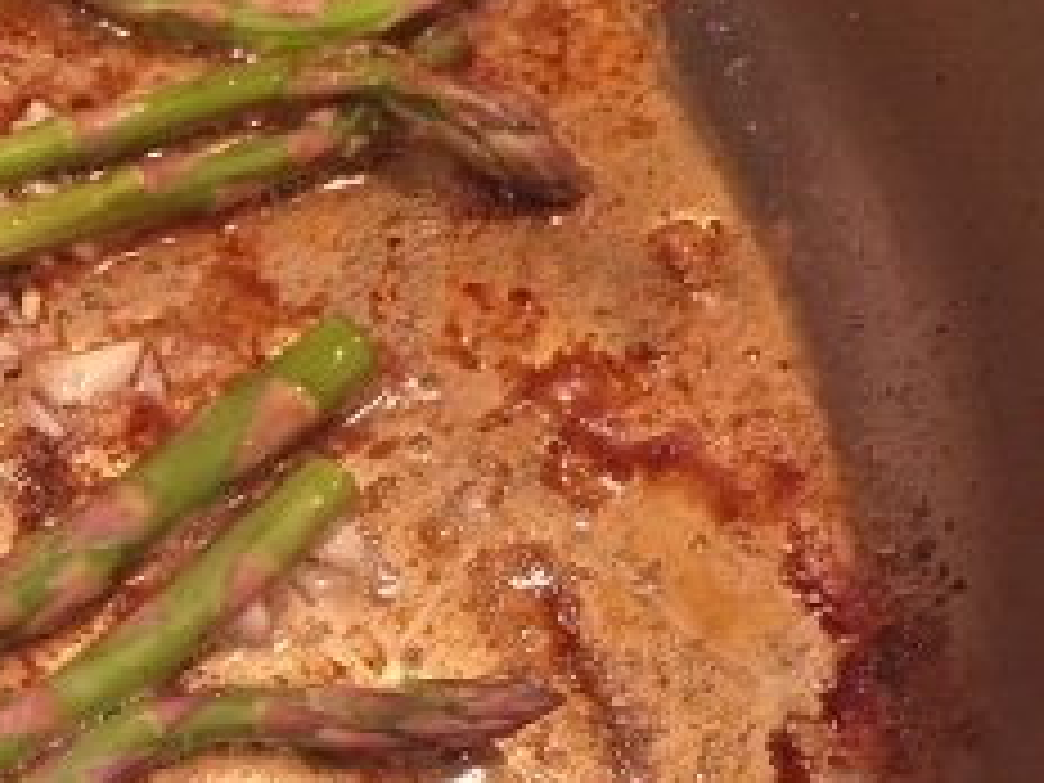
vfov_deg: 18.4
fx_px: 2413
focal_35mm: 80
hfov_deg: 22.8
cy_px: 482
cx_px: -144
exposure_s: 1/15
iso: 40
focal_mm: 4.15
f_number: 2.2
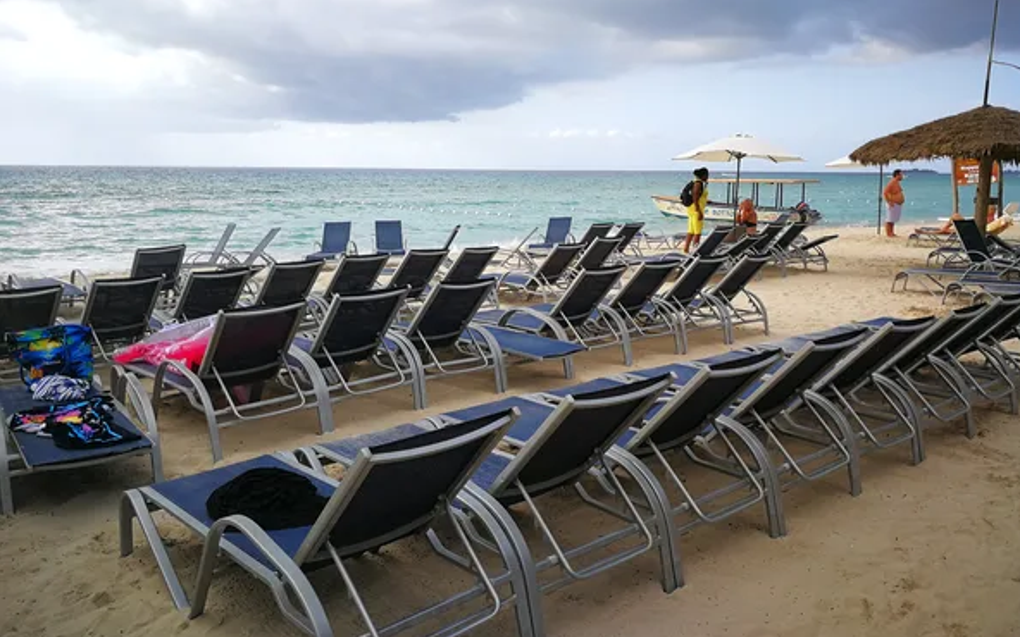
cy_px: 325
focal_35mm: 29
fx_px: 806
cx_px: 515
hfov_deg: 64.6
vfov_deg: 43.1
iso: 50
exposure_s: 1/401
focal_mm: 3.95
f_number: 2.2
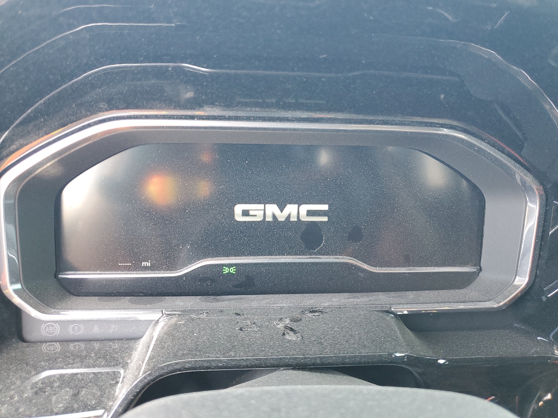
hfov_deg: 67.3
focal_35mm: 26
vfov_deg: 53.1
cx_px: 279
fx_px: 419
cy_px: 209
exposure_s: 1/60.2
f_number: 1.5
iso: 156
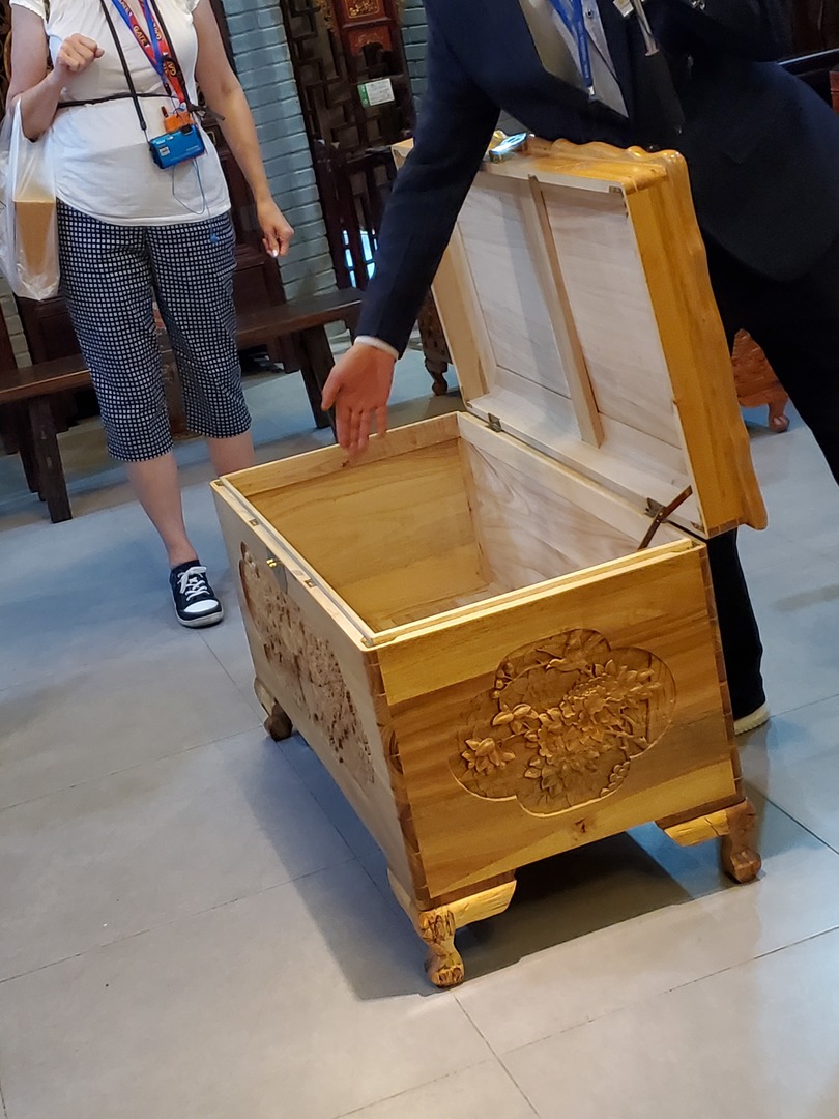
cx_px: 420
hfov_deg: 53.1
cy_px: 560
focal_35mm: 26
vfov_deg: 67.3
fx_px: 840
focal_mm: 4.3
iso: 500
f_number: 1.5
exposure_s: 1/50
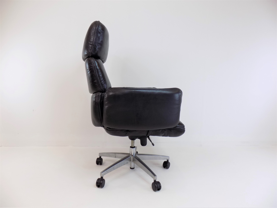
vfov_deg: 58.9
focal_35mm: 23
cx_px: 138
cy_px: 104
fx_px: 184
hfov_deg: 73.9
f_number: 3.1
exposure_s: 1/30
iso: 80
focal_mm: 4
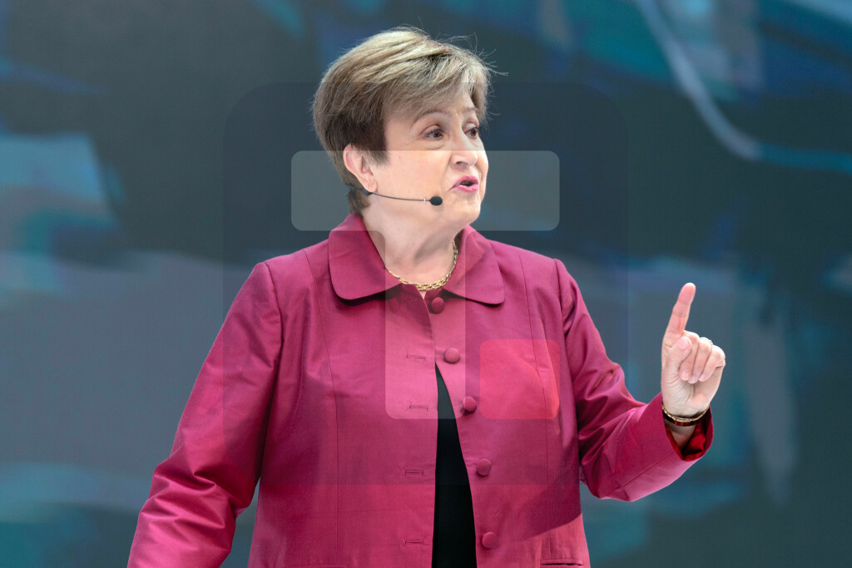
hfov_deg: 10.3
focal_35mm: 200
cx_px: 426
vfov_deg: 6.9
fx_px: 4734
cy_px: 284
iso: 1250
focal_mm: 200
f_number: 4
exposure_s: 1/400
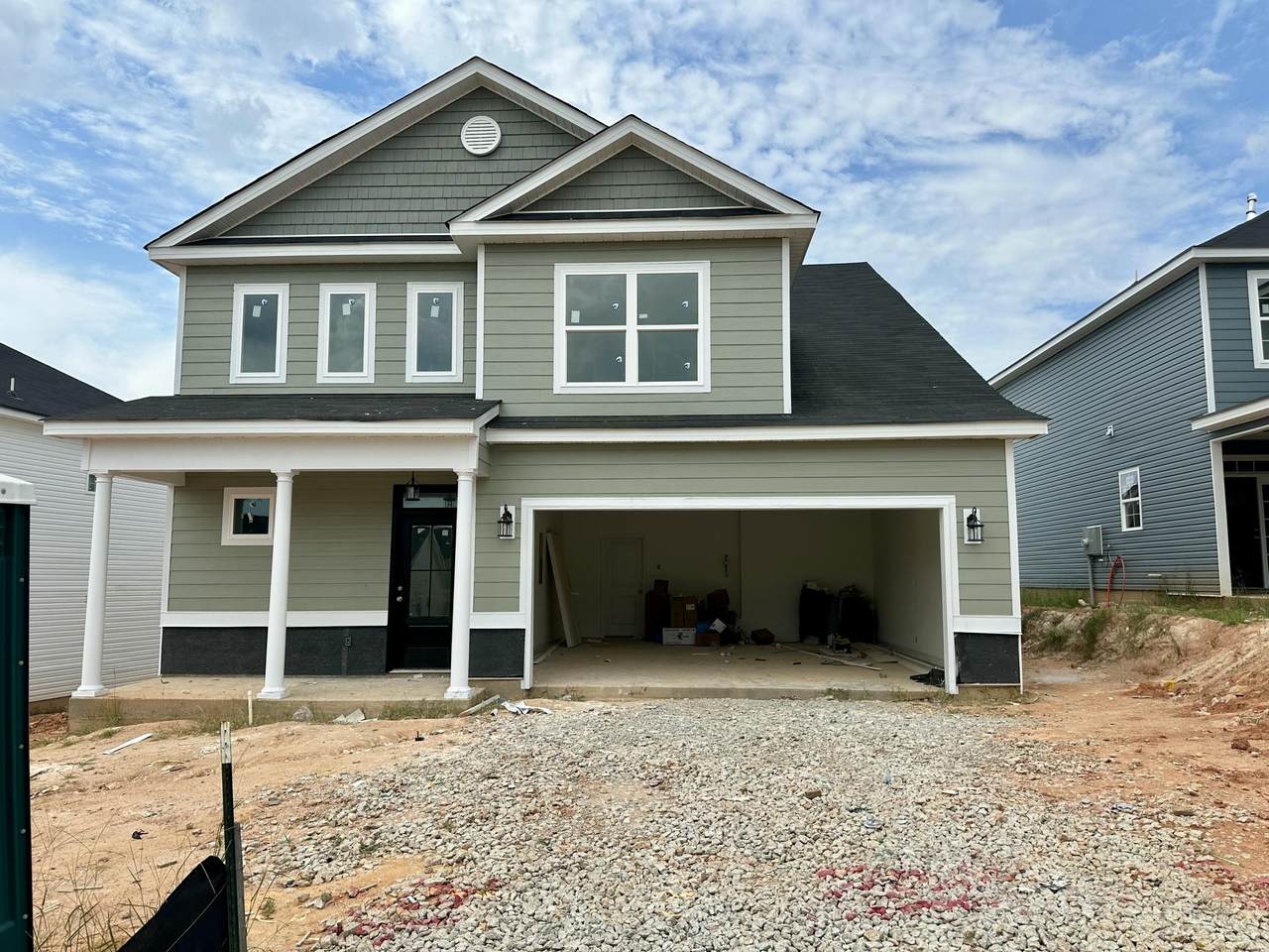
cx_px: 634
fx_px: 880
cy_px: 476
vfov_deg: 56.8
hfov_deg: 71.6
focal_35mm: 24
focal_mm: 6.86
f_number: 1.78
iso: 80
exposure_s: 1/4184
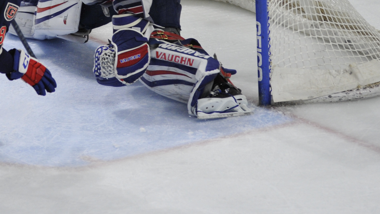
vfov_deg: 1.6
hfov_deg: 2.8
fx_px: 7728
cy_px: -21
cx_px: 98
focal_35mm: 767
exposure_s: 1/800
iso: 1600
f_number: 4
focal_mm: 300
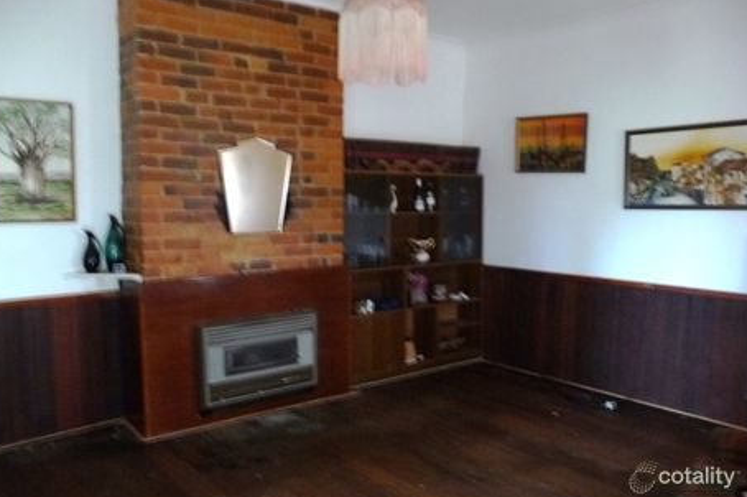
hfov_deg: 63.7
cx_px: 375
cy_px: 253
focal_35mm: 29
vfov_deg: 44.9
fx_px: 601
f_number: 3.3
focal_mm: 4.7
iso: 400
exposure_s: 1/8
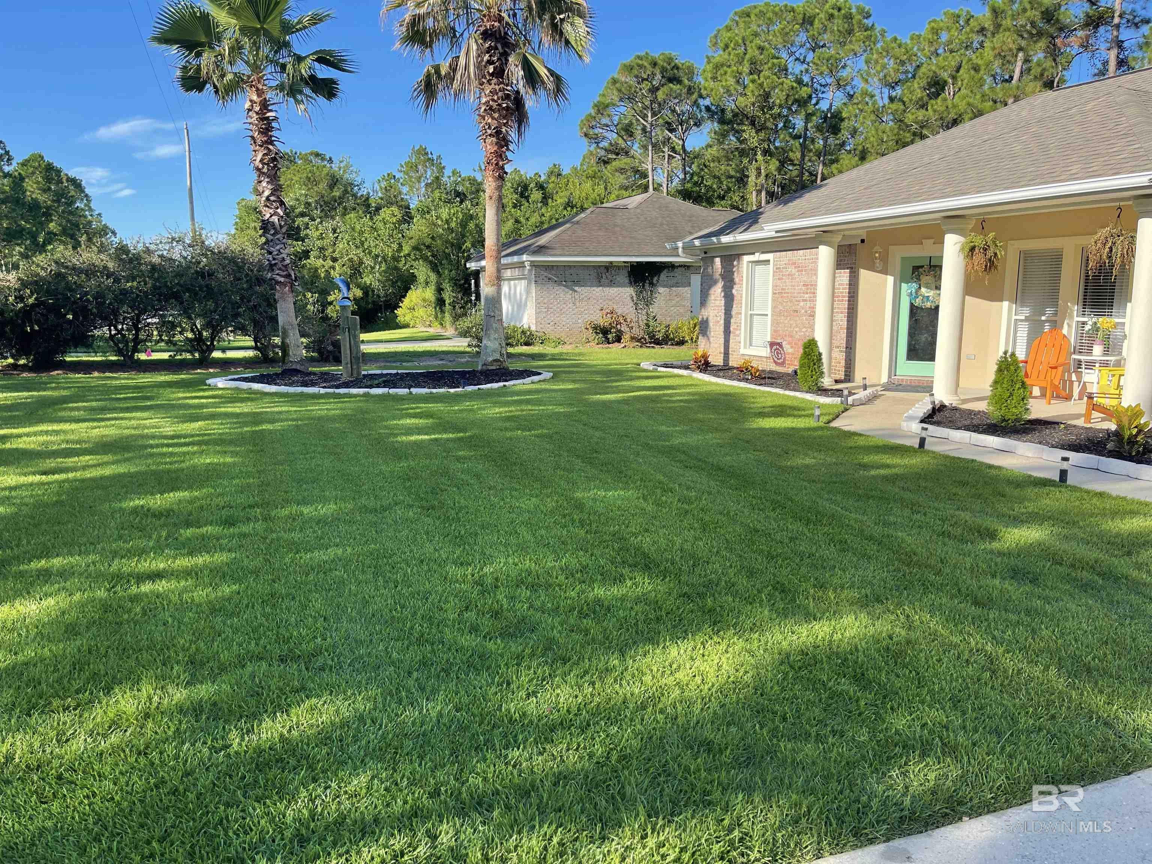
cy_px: 432
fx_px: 865
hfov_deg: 67.3
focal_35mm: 26
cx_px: 576
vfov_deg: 53.1
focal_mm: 5.1
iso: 32
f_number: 1.6
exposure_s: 1/1309
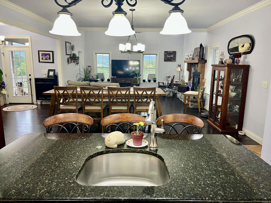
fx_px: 204
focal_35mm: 26
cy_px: 102
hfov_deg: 67.3
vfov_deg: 53.1
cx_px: 136
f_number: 1.5
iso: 160
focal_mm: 5.7
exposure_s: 1/60
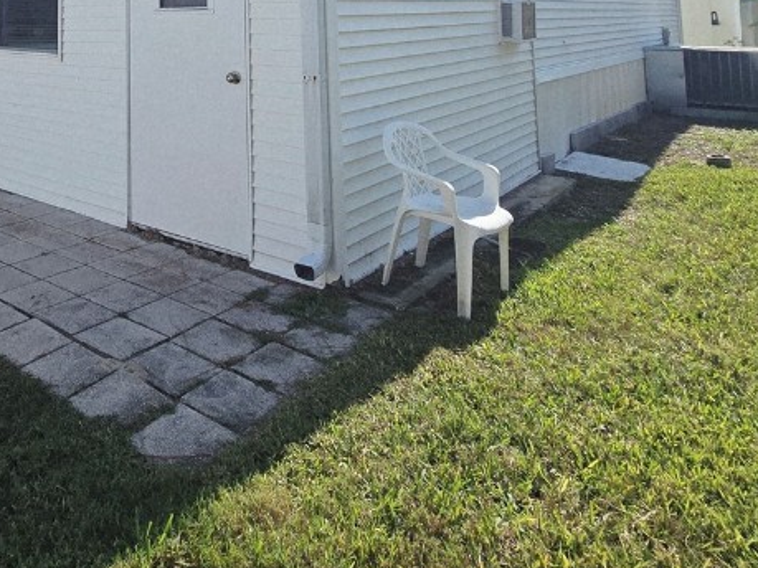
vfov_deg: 39.9
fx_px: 635
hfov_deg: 56.1
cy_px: -46
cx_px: 127
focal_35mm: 29
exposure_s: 1/4087
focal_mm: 2.2
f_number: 2.2
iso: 50
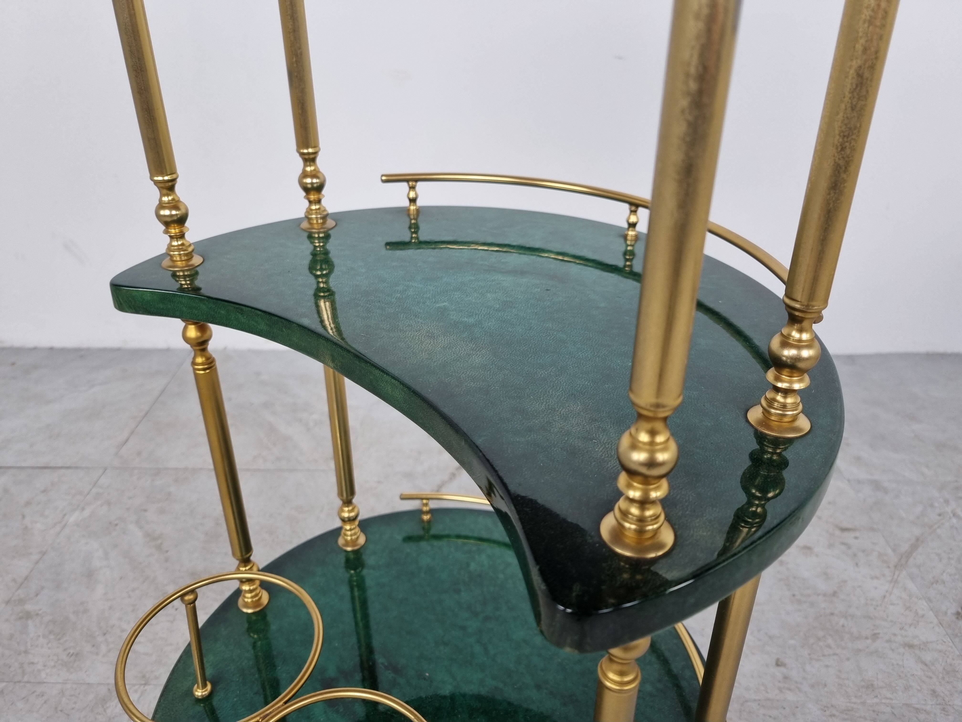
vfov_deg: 53.1
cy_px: 361
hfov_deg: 67.3
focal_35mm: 26
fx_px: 723
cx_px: 481
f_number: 1.8
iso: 80
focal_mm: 5.4
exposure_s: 1/100
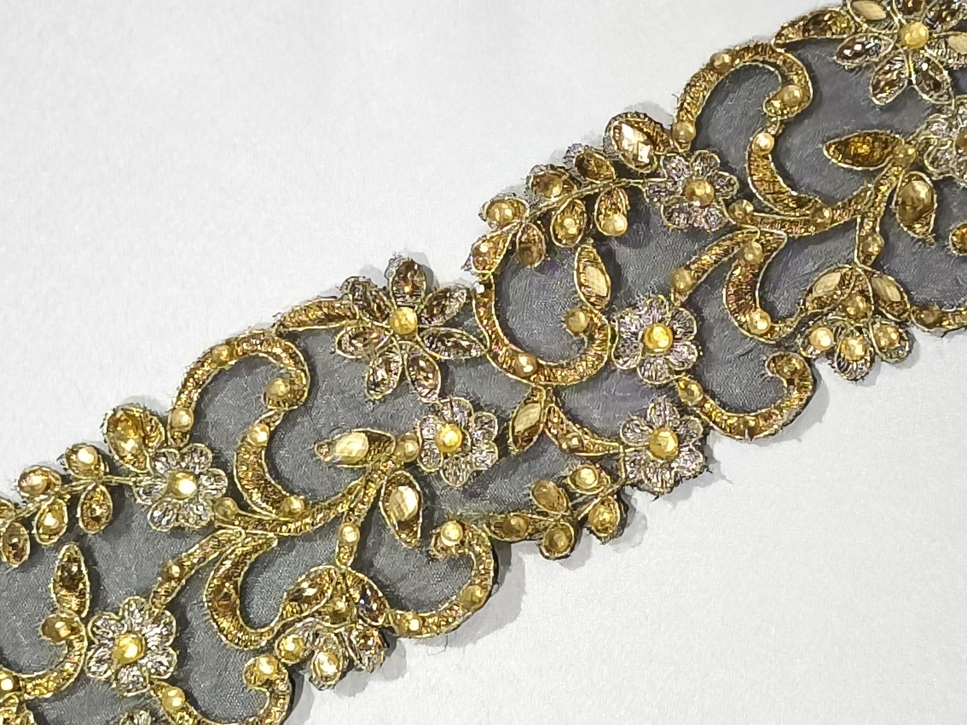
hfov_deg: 23.0
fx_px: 2374
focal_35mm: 85
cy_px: 362
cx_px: 484
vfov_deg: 17.4
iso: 2000
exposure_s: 1/3329
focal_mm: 6.57
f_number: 1.6
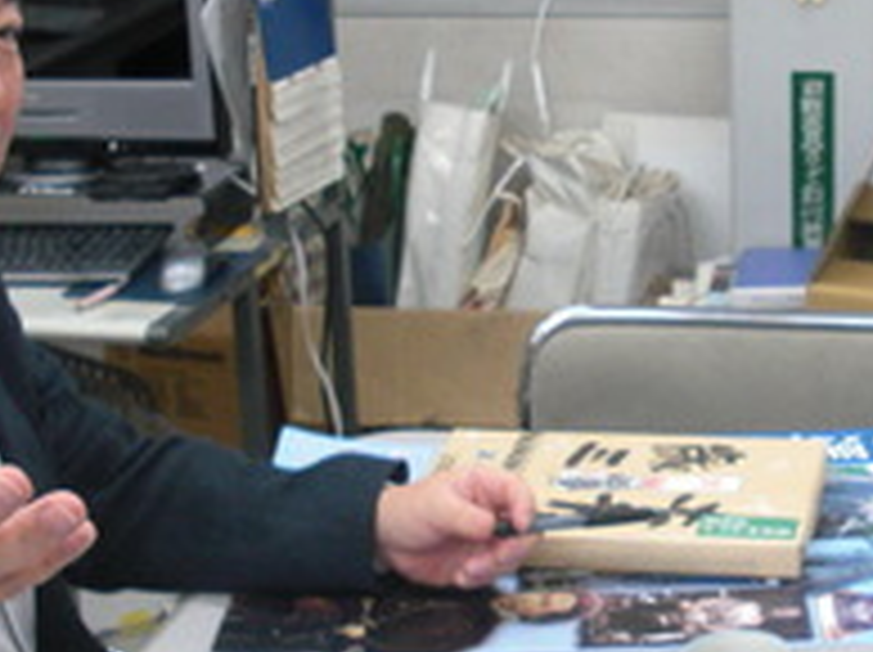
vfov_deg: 15.9
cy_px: 357
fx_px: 2343
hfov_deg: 20.9
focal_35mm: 93
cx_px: 652
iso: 200
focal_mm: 6.3
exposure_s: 1/80
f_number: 2.8
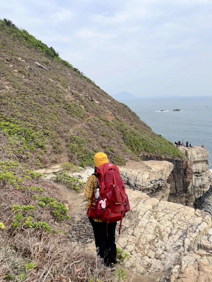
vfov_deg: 67.3
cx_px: 106
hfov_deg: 53.1
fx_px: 212
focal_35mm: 26
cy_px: 141
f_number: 1.6
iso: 50
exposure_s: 1/2309
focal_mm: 5.1
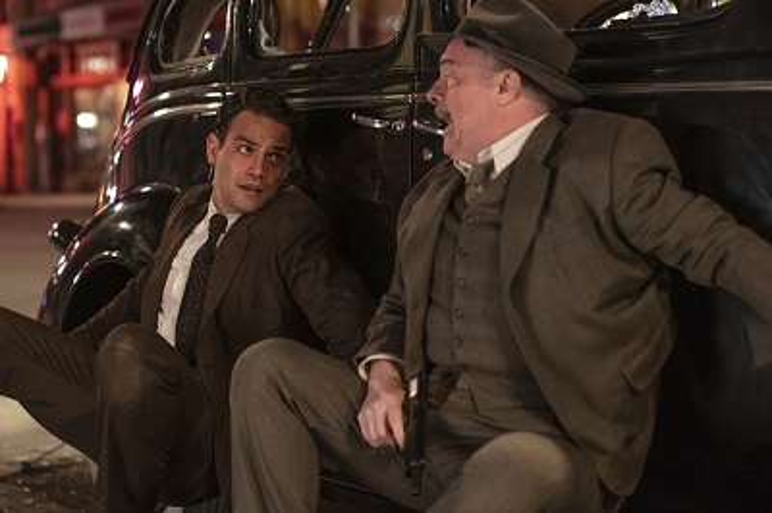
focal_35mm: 75
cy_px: 256
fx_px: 1607
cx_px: 386
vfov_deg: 18.2
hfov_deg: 27.0
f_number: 2.2
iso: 6400
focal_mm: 50
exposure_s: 1/60
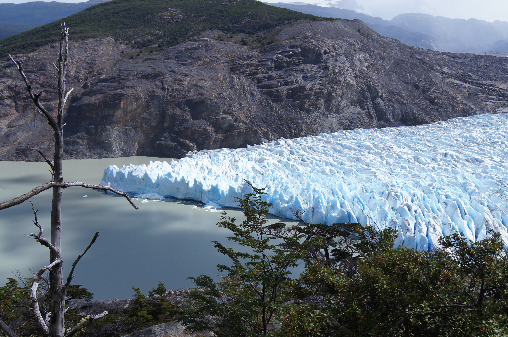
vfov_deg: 34.1
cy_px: 168
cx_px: 254
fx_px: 550
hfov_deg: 49.6
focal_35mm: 39
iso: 100
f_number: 7.1
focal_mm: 26
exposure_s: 1/500
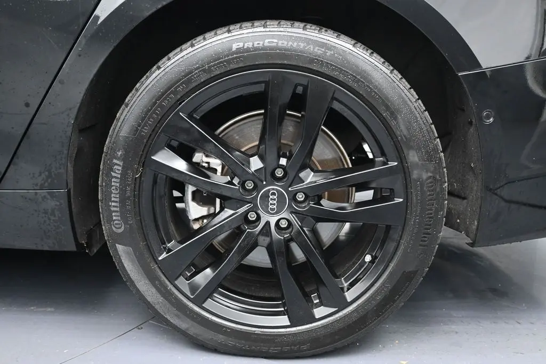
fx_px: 569
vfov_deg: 35.5
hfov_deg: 51.3
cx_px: 273
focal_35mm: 38
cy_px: 182
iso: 2500
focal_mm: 25
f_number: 4.2
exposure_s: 1/125
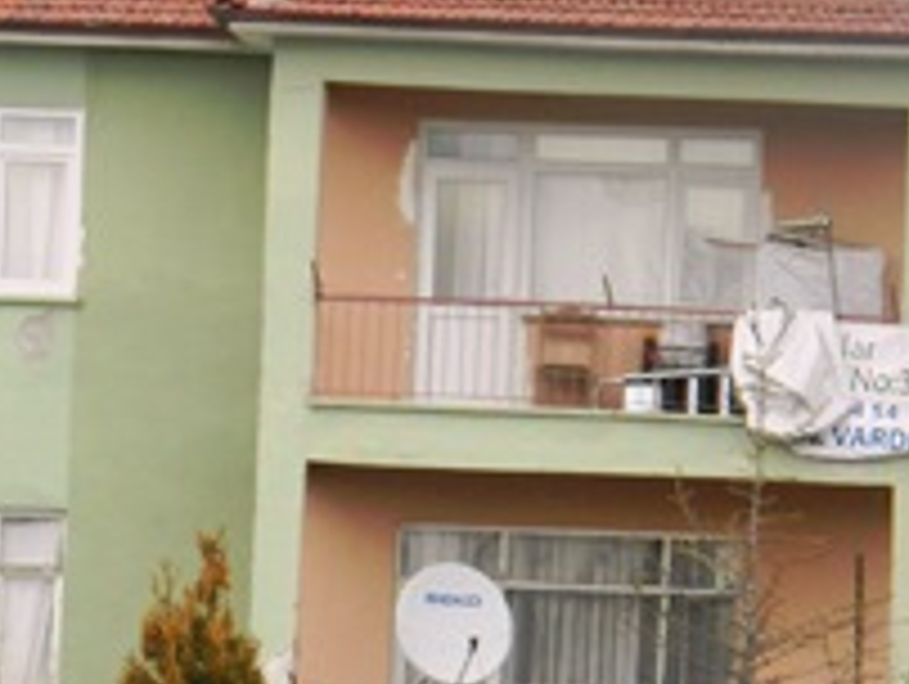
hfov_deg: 4.2
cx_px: -248
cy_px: 603
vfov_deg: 3.1
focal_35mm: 475
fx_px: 12488
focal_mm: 27
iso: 80
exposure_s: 1/200
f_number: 4.9
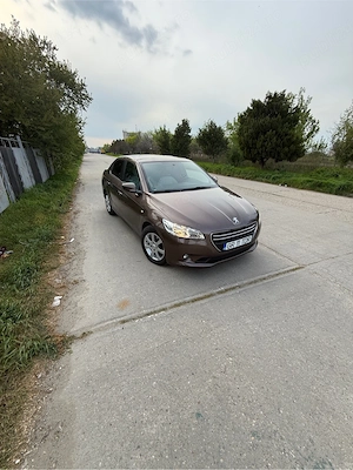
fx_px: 190
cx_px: 176
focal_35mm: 14
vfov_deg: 102.1
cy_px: 235
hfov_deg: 85.7
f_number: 2.2
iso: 50
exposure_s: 1/482
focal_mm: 2.22
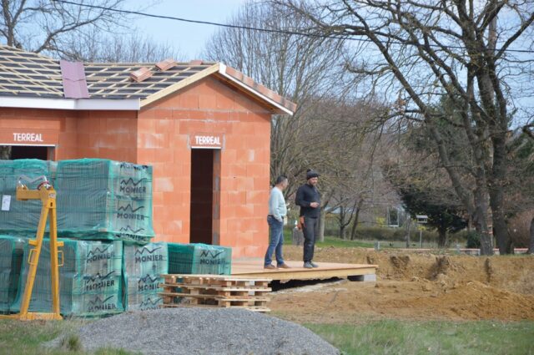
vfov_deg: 8.7
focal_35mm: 158
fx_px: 2333
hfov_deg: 13.1
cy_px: 178
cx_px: 267
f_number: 6.3
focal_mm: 105
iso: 100
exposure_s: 1/160
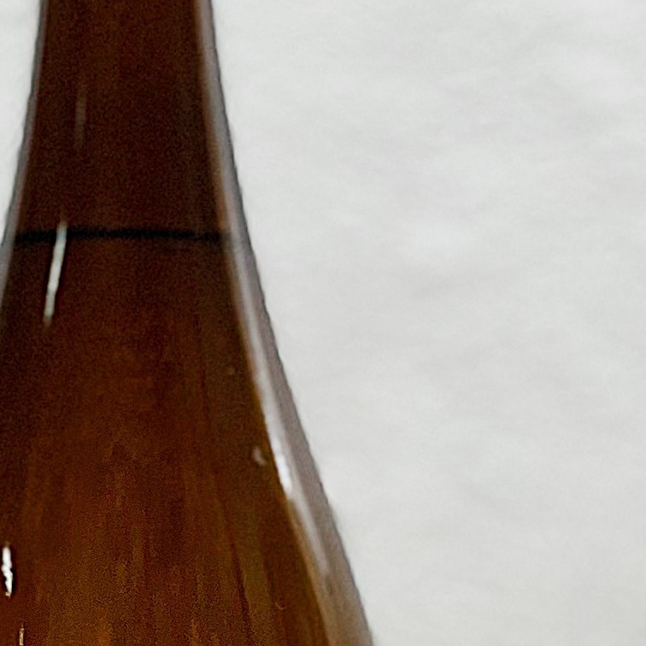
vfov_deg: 7.1
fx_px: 5173
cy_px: 837
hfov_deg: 7.1
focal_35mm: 245
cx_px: 137
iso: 64
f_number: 2
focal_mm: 6
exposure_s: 1/100
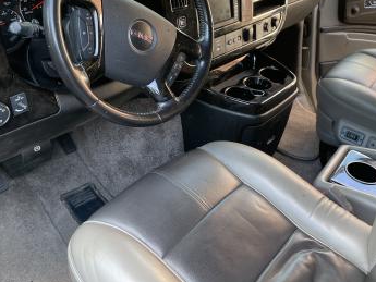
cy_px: 93
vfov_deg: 37.3
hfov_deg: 48.7
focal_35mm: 38
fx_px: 413
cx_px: 220
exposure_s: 1/121
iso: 50
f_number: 1.6
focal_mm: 4.2
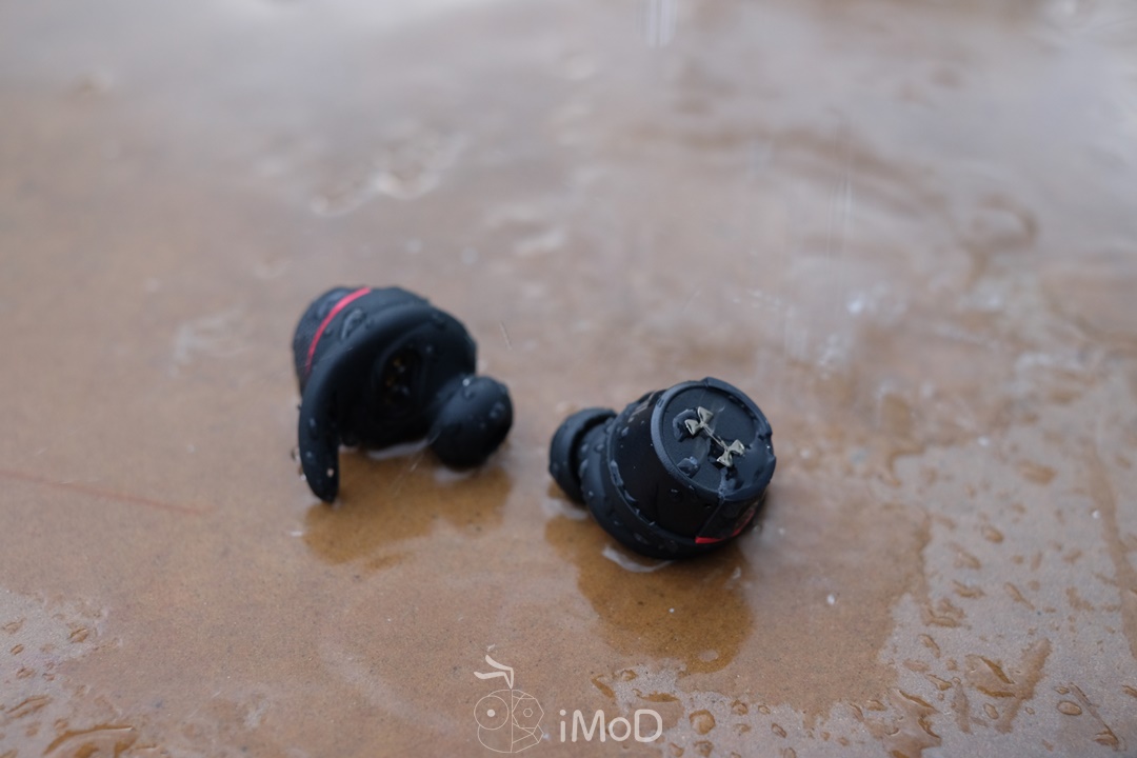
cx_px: 568
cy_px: 379
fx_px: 1674
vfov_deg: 25.5
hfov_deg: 37.5
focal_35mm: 53
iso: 1000
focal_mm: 35
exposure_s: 1/75
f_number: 4
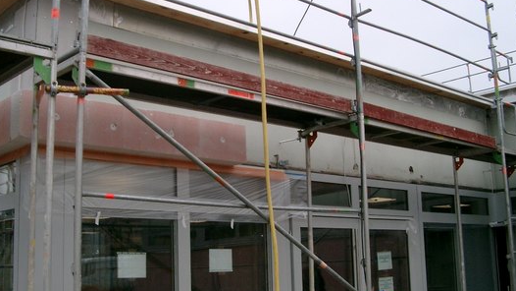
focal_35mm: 46
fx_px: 629
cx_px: 235
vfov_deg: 26.0
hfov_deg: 44.5
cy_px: 159
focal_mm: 7.6
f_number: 5
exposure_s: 1/400
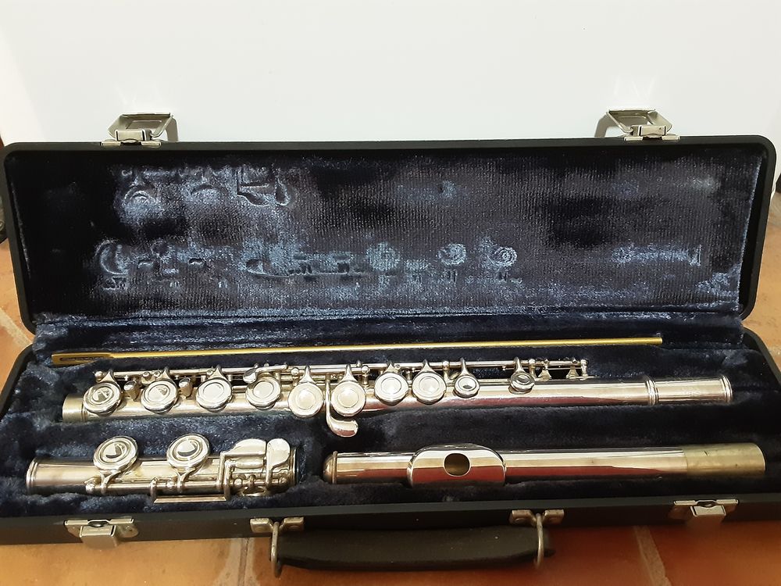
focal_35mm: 28
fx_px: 632
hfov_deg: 63.4
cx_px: 390
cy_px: 293
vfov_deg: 49.7
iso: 400
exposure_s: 1/25
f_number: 1.9
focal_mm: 2.9
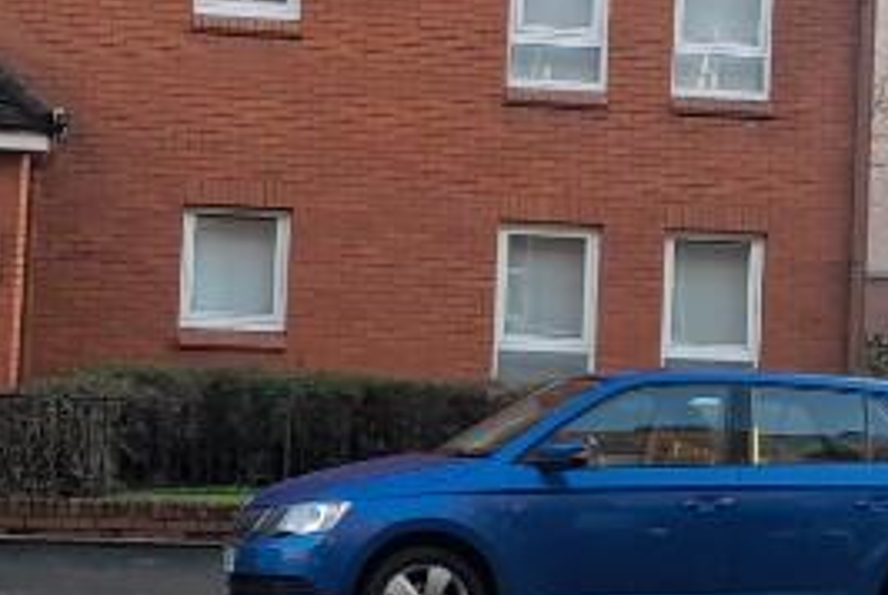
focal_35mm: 100
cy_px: 154
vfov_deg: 13.7
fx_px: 2469
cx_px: 367
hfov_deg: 20.4
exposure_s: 1/50
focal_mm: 4.6
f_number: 2
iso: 20
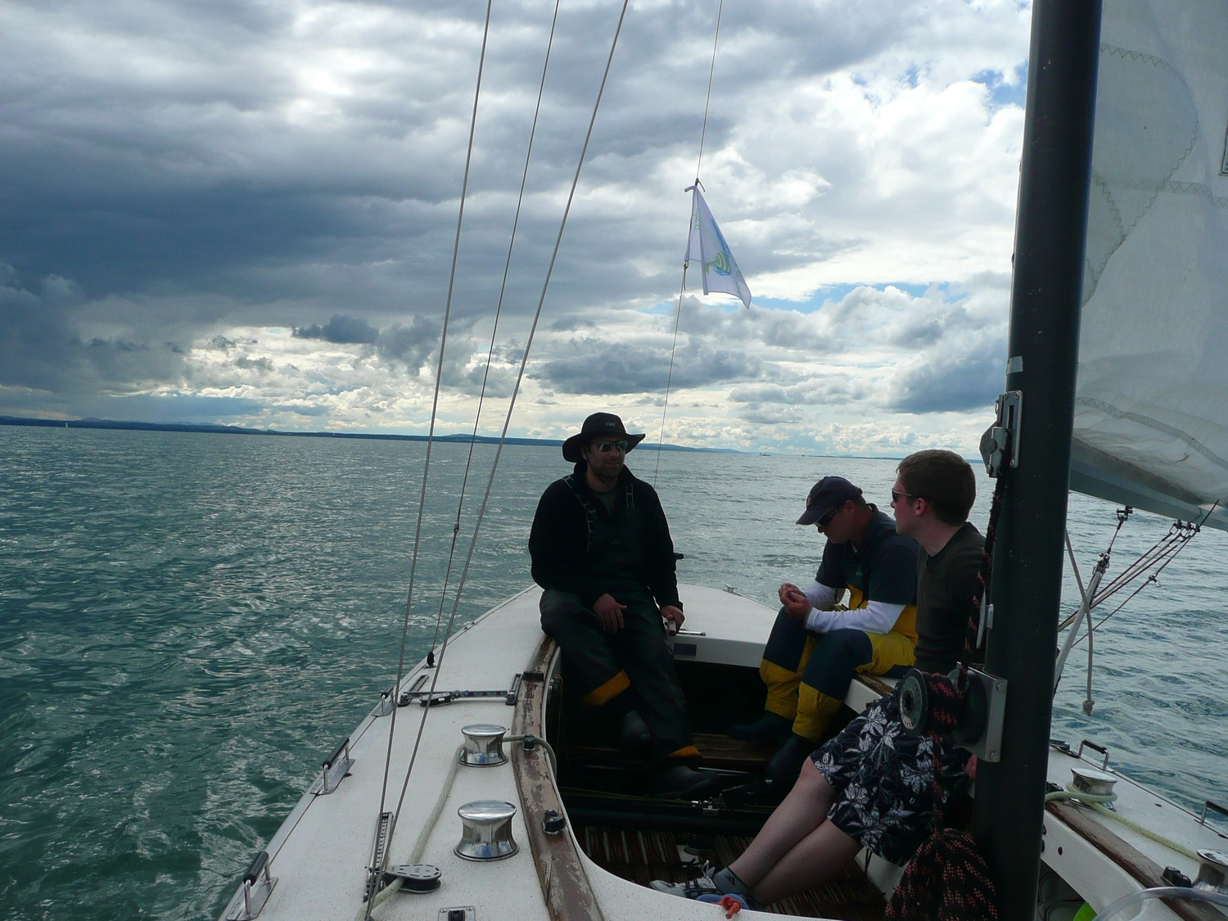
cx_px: 614
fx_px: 993
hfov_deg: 63.4
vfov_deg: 49.7
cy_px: 460
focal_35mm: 28
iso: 100
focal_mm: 4.6
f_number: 8
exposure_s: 1/320
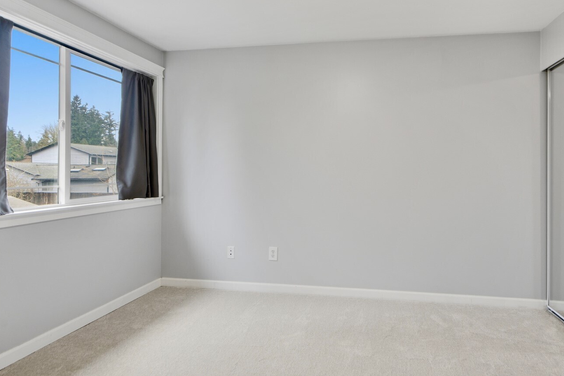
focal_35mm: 21
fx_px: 329
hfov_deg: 80.7
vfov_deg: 59.3
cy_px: 166
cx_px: 322
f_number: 9
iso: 400
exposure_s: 1/25
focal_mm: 16
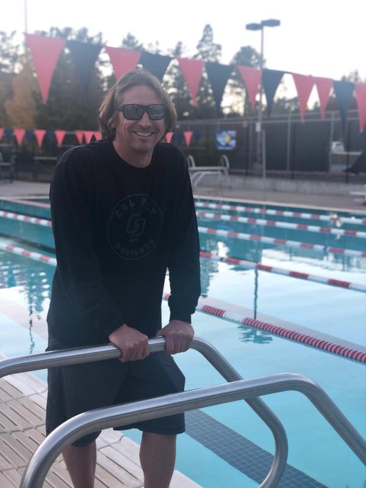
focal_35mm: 52
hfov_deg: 28.0
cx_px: 183
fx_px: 733
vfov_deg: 36.8
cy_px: 244
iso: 32
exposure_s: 1/120
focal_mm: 6
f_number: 2.4
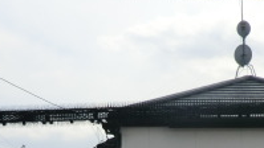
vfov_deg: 13.4
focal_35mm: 84
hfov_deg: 25.1
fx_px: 588
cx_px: 192
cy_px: 235
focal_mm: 4.3
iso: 80
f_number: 7.5
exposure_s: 1/320
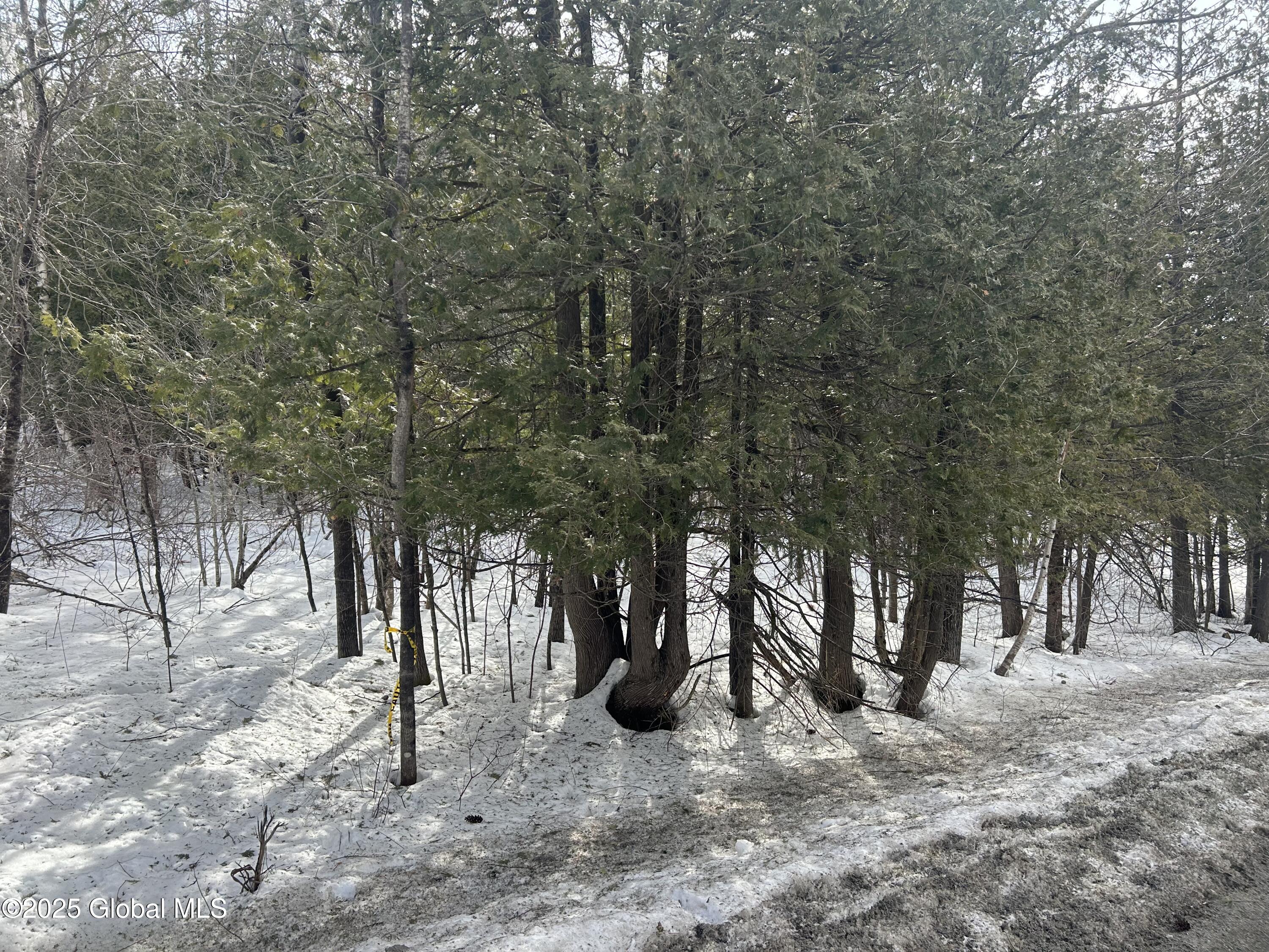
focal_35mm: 26
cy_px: 476
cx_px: 634
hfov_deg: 67.3
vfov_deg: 53.1
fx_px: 953
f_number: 1.5
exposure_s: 1/1048
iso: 50
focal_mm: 5.7
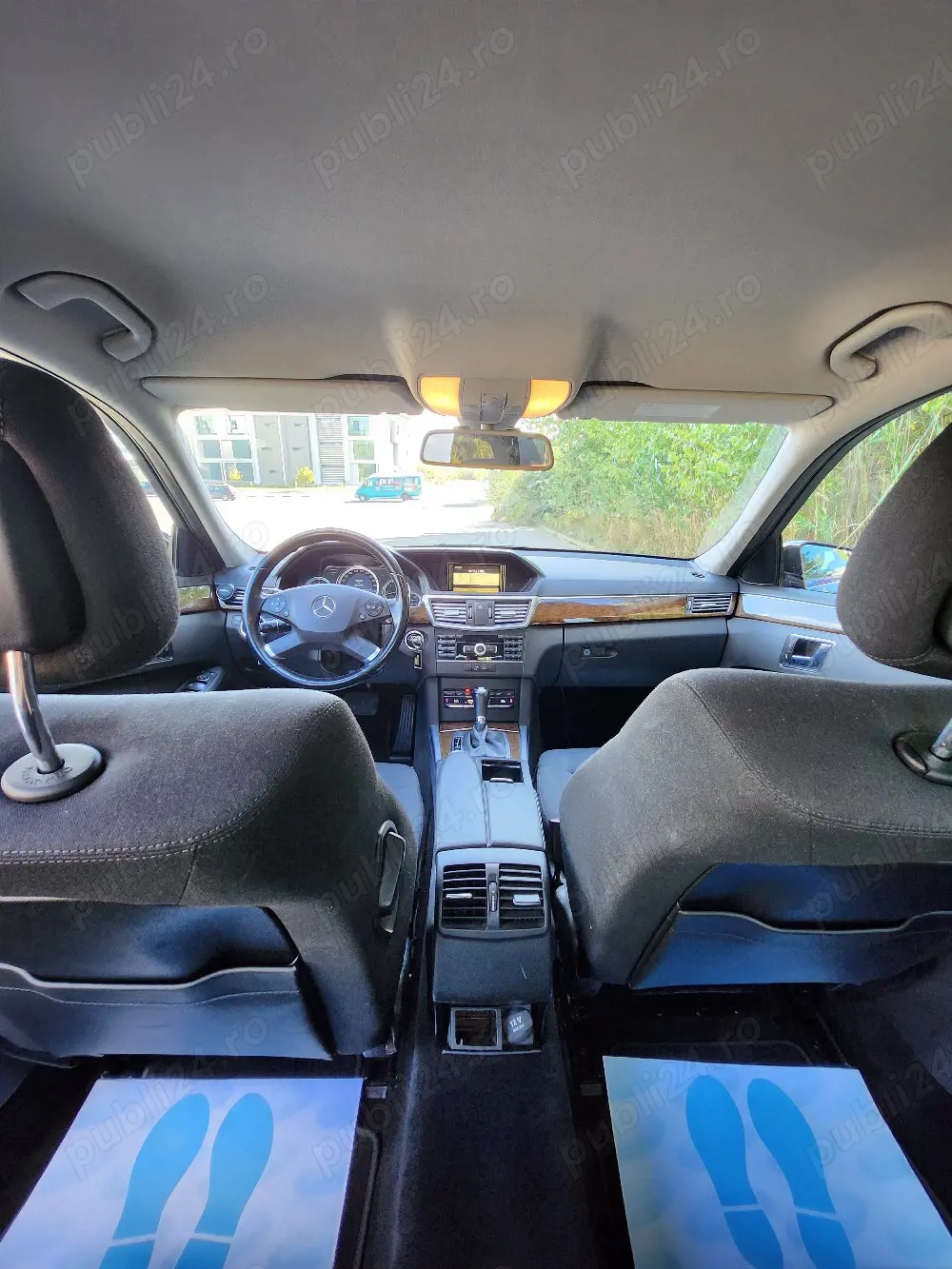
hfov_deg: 89.9
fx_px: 477
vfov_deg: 106.2
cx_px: 476
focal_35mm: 13
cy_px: 634
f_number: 2.2
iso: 160
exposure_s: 1/50.3
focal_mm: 1.7
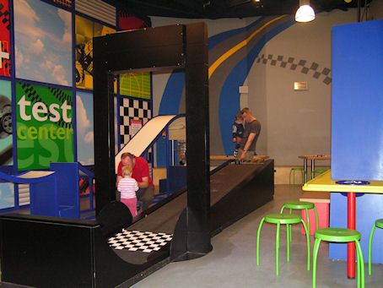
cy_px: 144
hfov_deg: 49.0
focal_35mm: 38
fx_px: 421
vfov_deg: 37.8
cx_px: 192
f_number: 2.8
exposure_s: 1/40
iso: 200
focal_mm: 6.3
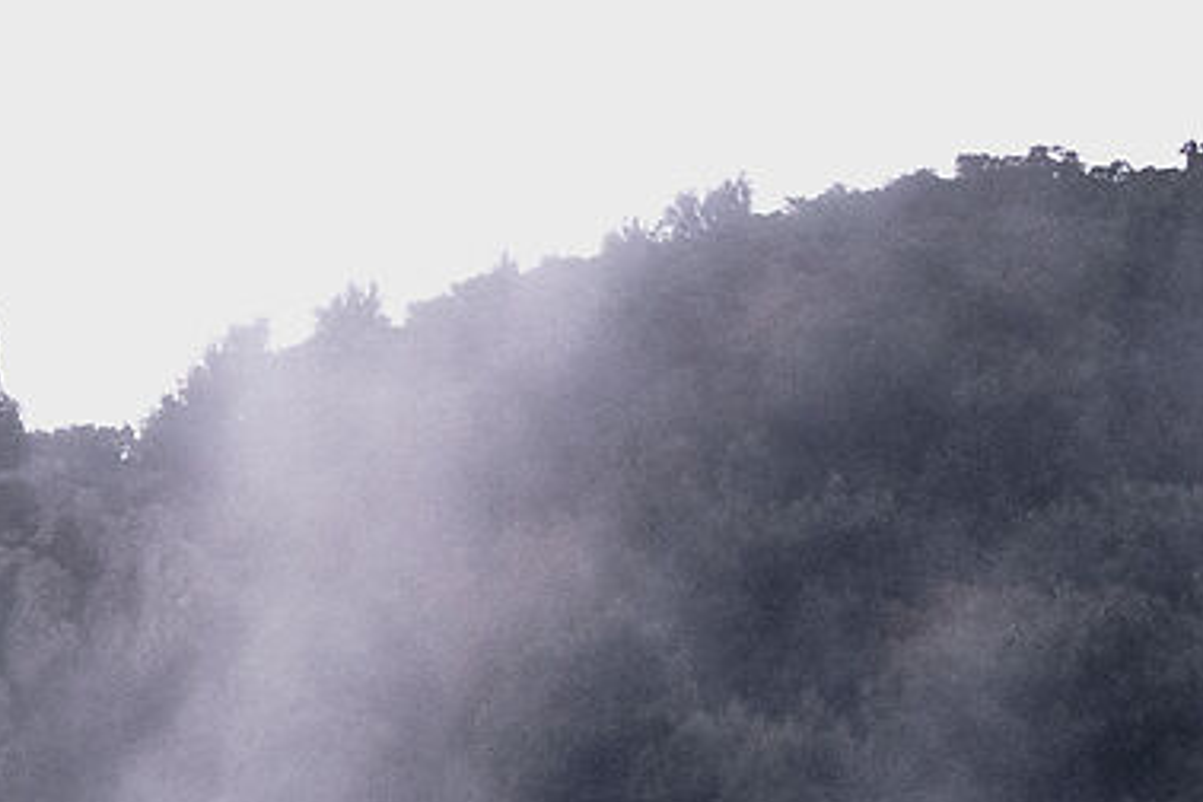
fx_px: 10191
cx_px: -2587
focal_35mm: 305
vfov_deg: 4.4
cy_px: 2177
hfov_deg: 6.2
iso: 500
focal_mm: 32
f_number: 8
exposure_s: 1/800
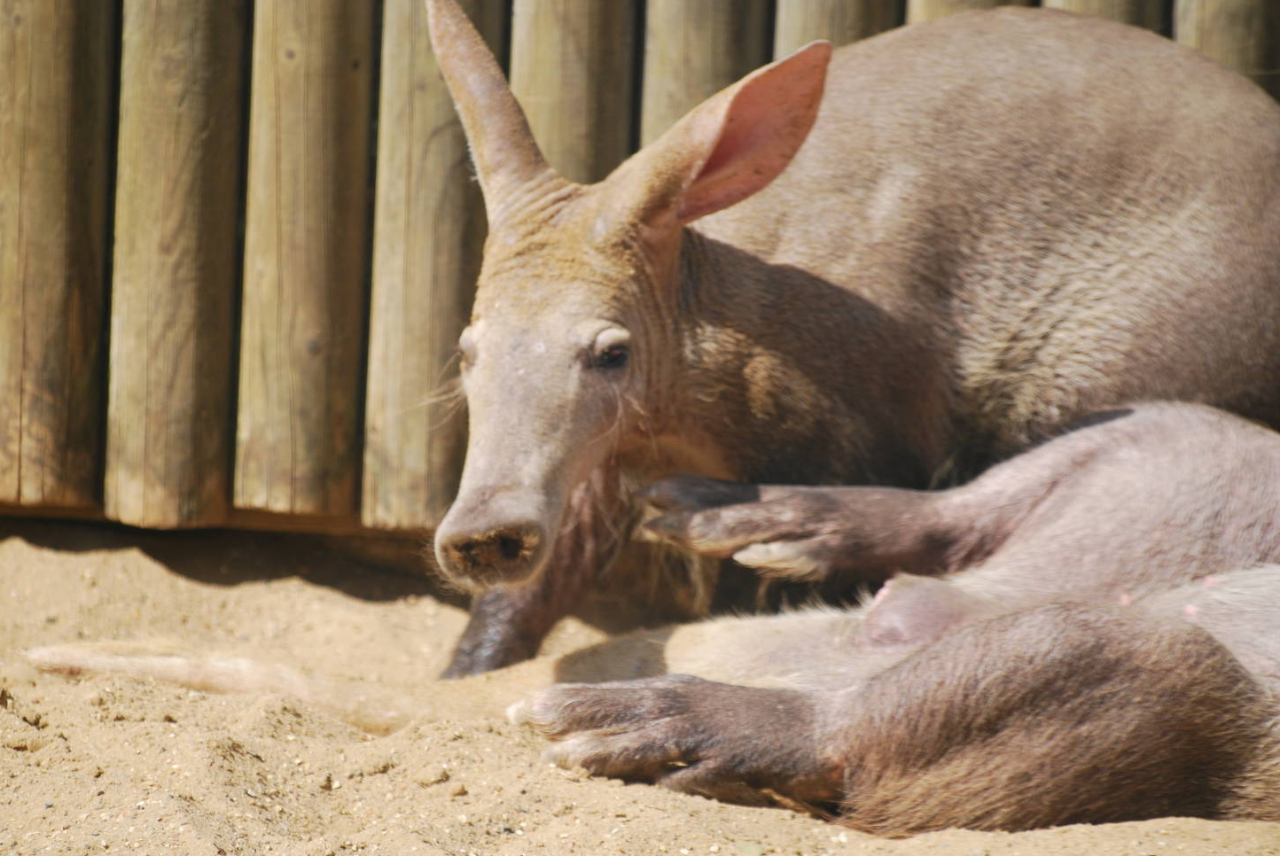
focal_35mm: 399
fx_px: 14201
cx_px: 587
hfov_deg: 5.2
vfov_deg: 3.5
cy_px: 465
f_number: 5.3
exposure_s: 1/640
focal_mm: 240
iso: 200
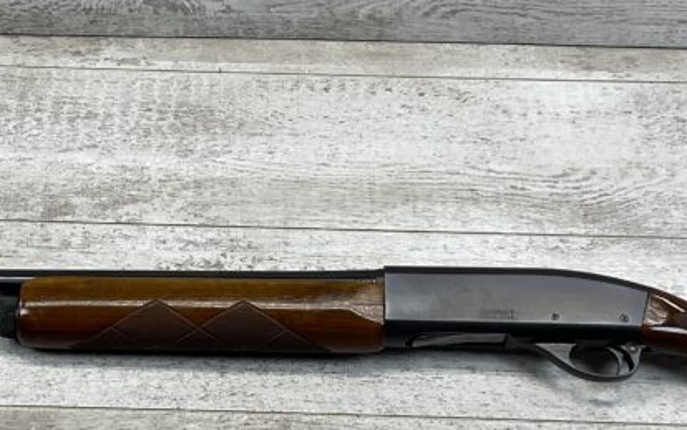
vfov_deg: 17.2
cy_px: 199
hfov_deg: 27.1
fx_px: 1423
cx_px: 270
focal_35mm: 76
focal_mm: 3
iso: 16
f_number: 1.8
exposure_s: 1/173
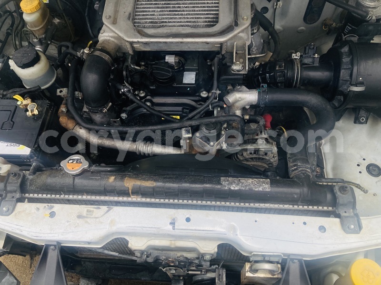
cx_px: 190
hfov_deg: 63.4
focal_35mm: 28
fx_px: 308
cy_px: 142
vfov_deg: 49.7
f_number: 1.8
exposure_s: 1/2183
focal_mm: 3.99
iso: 20
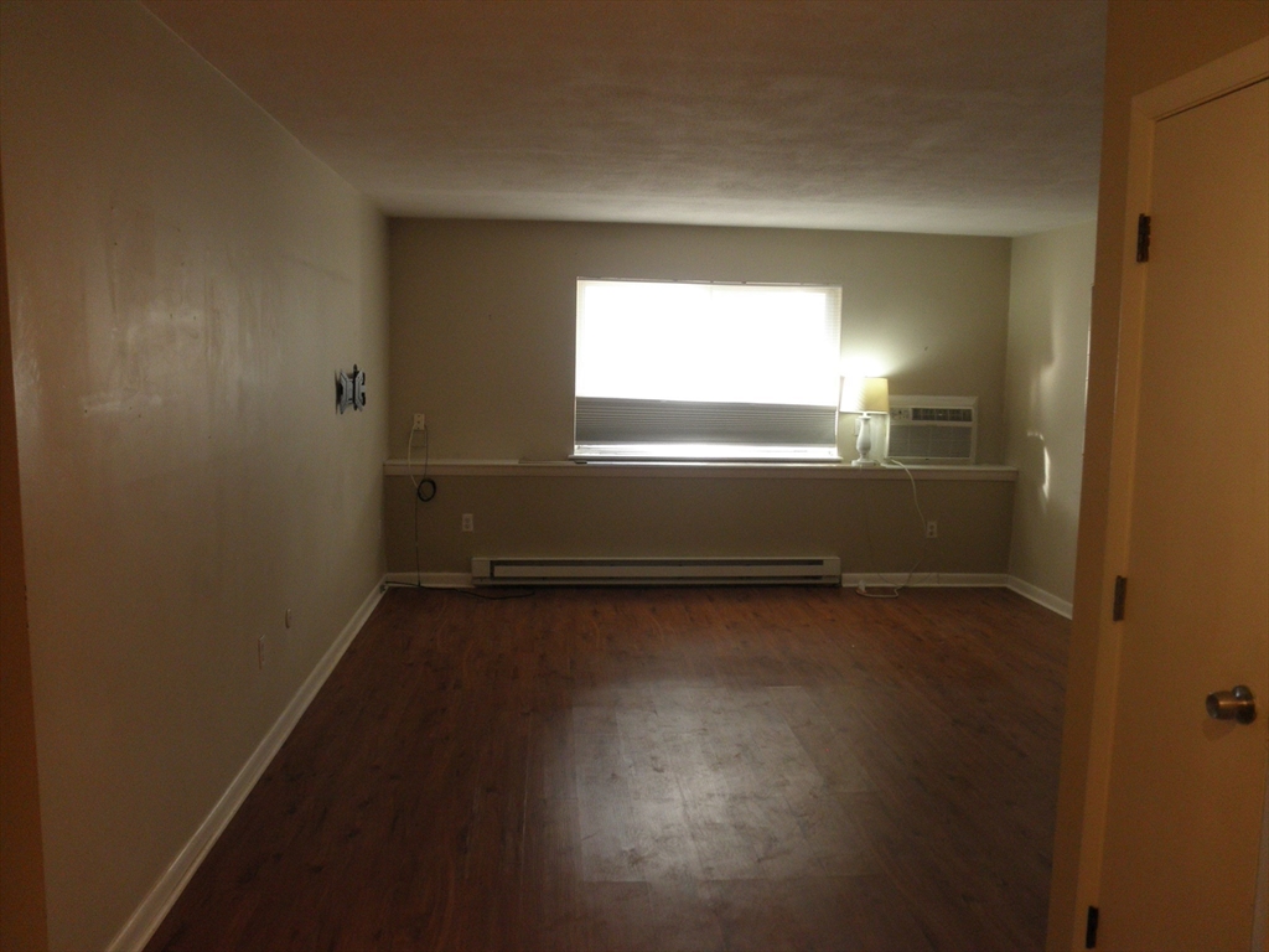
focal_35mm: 28
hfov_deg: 63.4
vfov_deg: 49.7
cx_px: 634
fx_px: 1026
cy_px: 476
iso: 125
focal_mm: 5
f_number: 3
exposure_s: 1/30
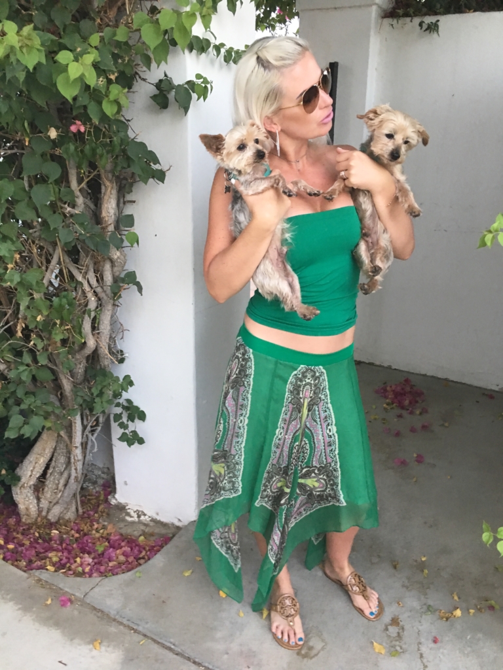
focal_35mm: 29
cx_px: 252
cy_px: 335
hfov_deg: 48.2
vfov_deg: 61.7
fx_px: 562
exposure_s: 1/15
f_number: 2.2
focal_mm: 4.15
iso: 64
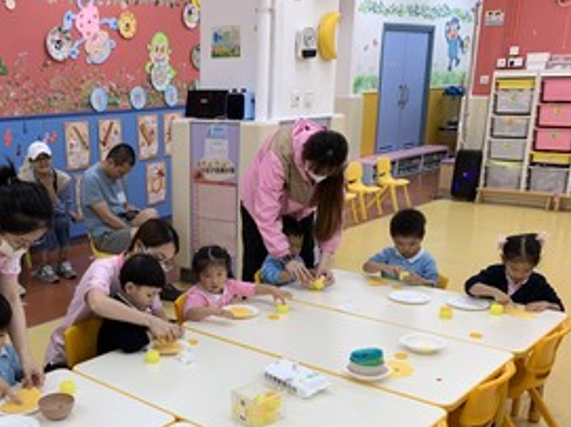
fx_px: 676
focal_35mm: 41
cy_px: 311
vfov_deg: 34.5
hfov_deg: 44.3
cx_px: 144
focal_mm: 4.25
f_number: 1.8
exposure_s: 1/121
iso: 32
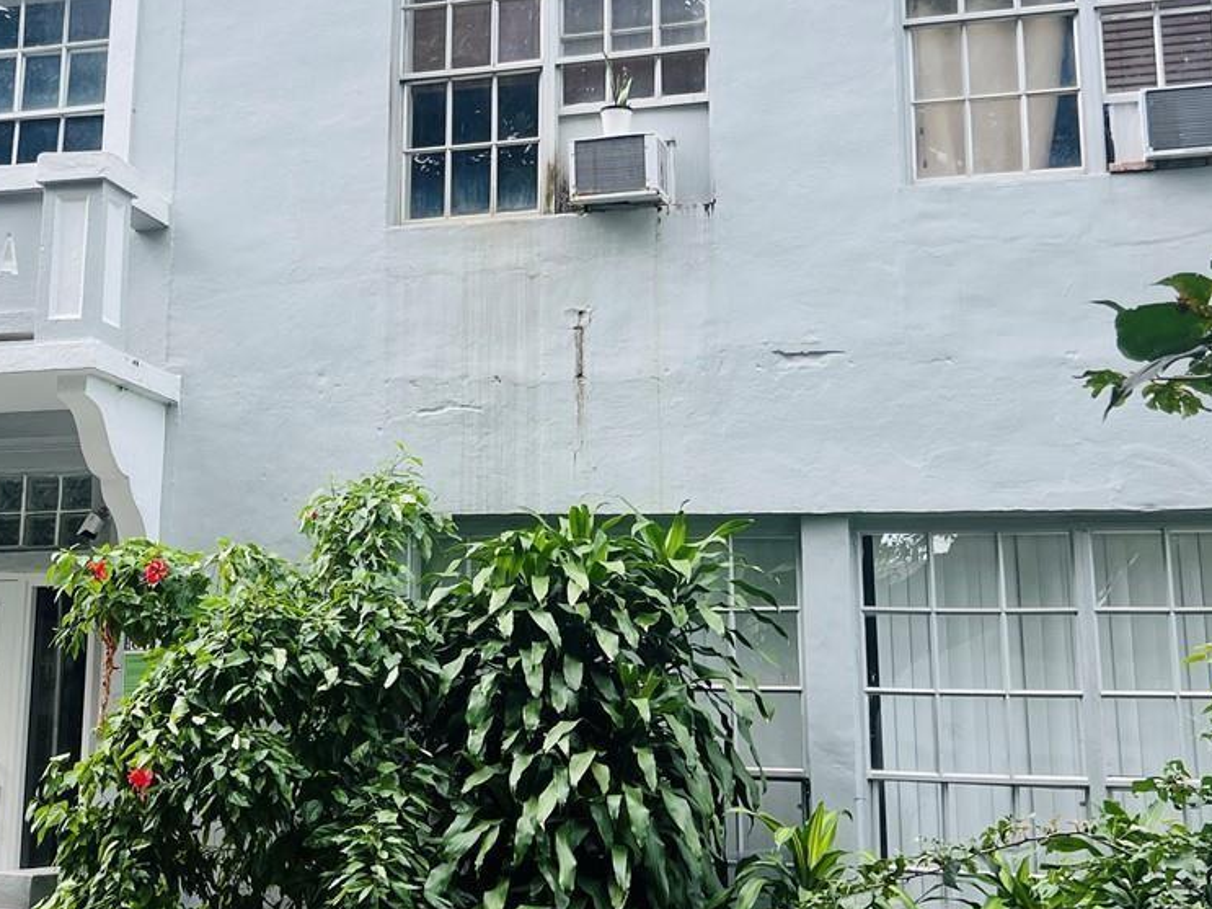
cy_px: 258
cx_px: 318
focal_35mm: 56
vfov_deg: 25.9
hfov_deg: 33.7
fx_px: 1960
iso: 50
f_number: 1.5
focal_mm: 5.7
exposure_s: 1/1009
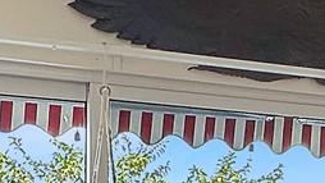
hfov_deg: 22.0
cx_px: 257
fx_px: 827
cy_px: 439
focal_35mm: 96
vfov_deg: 10.8
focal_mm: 2.22
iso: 50
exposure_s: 1/120
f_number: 2.2
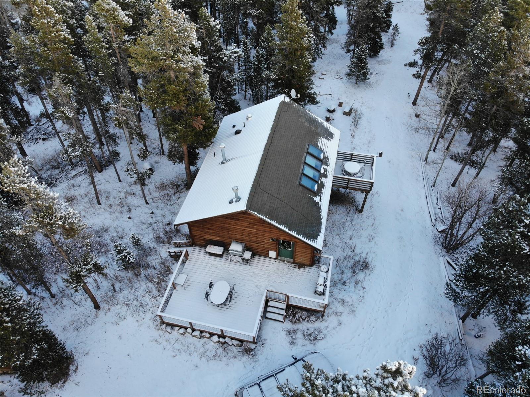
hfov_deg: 71.6
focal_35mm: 24
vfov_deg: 56.8
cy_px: 198
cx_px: 265
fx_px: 367
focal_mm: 4.5
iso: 100
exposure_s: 1/82.1
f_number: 2.8
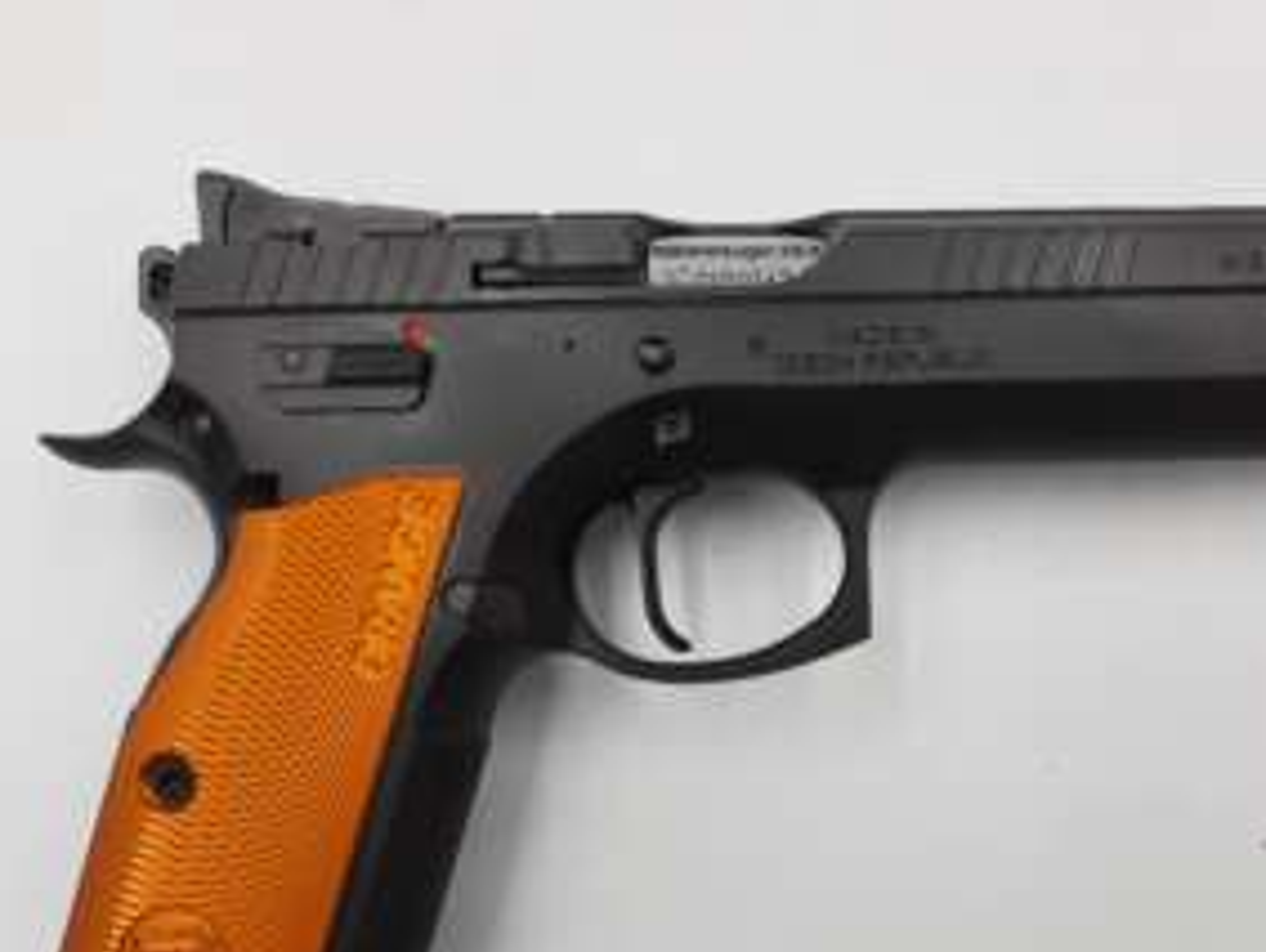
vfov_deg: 43.8
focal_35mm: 32
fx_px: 1172
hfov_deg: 56.3
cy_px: 603
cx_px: 769
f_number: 2
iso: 40
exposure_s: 1/100
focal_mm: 4.6
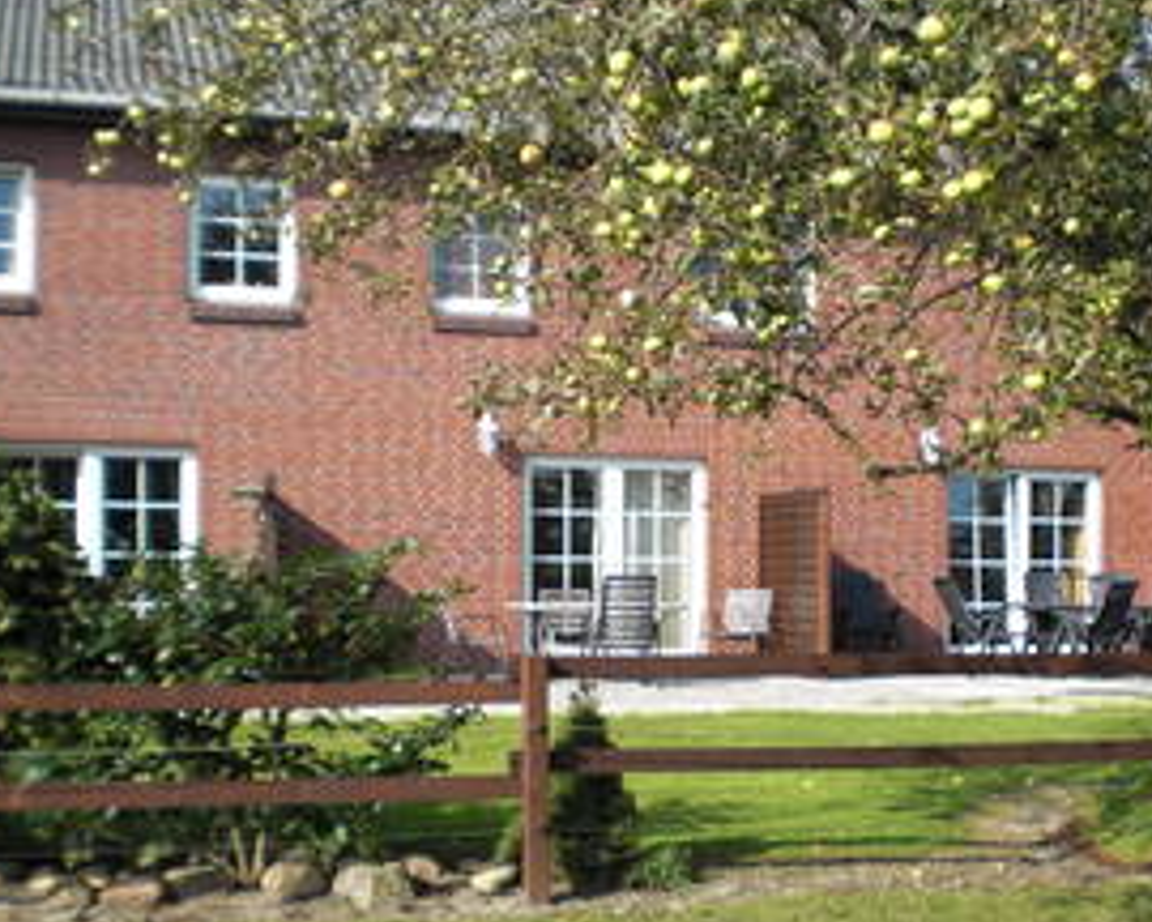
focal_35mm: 55
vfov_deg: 27.4
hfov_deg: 33.8
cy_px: 615
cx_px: 794
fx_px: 1875
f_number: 3.1
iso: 64
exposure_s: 1/500
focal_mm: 6.3
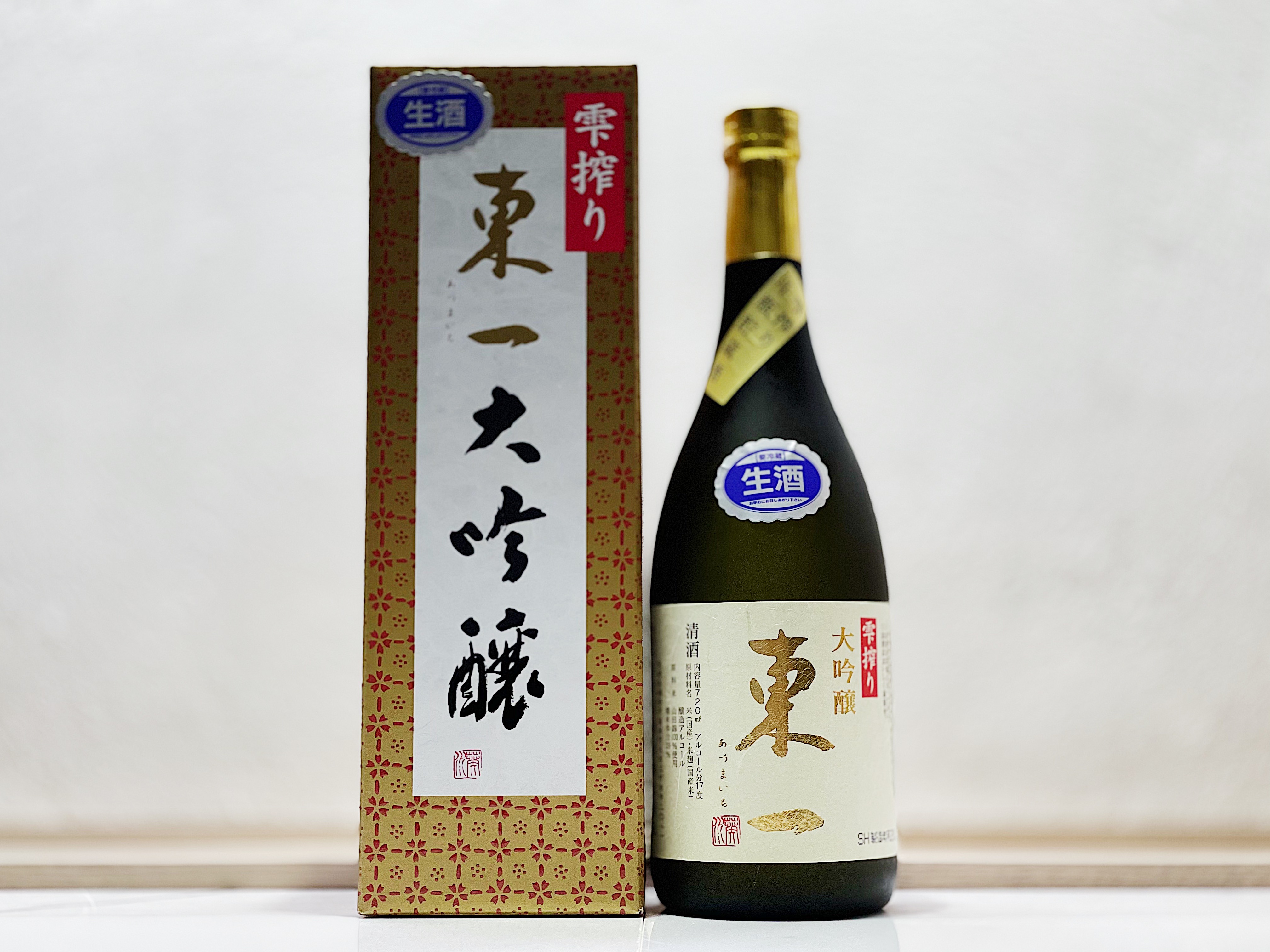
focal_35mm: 52
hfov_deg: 36.8
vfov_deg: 28.0
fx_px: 1908
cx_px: 635
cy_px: 476
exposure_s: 1/100
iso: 125
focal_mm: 6
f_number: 2
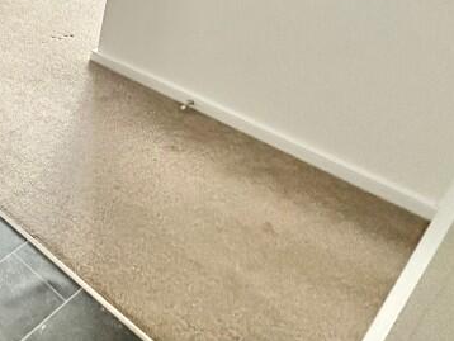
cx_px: -151
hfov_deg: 33.0
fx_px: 525
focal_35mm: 40
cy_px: -20
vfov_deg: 32.3
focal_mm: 2.22
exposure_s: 1/51
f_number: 2.2
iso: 640
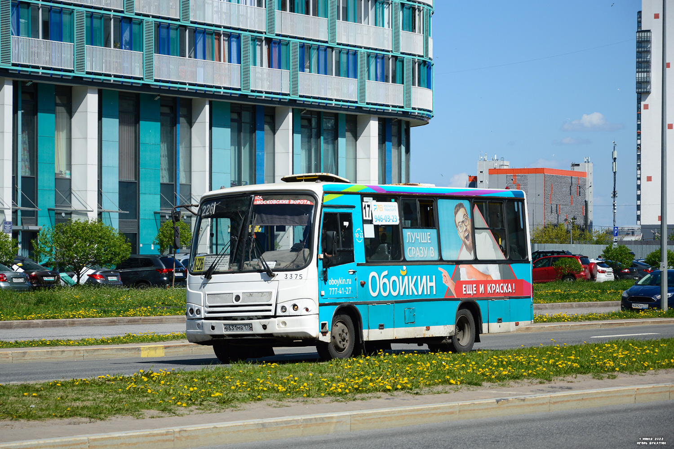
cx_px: 337
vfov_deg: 10.8
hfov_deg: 16.1
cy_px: 224
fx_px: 2387
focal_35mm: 128
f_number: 6.3
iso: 100
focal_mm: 85
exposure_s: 1/640
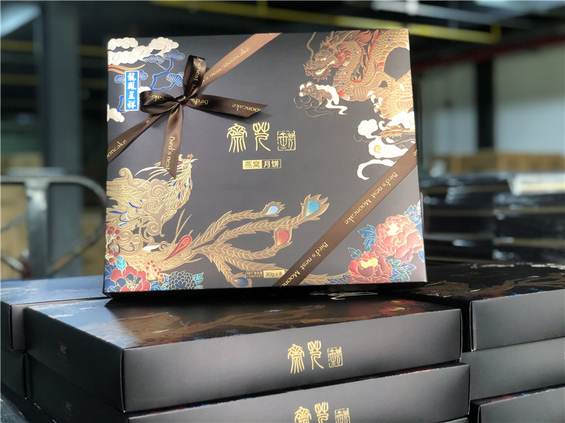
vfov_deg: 28.0
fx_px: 849
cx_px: 282
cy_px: 212
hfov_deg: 36.8
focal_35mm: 52
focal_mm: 6
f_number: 2.4
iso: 125
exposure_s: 1/30
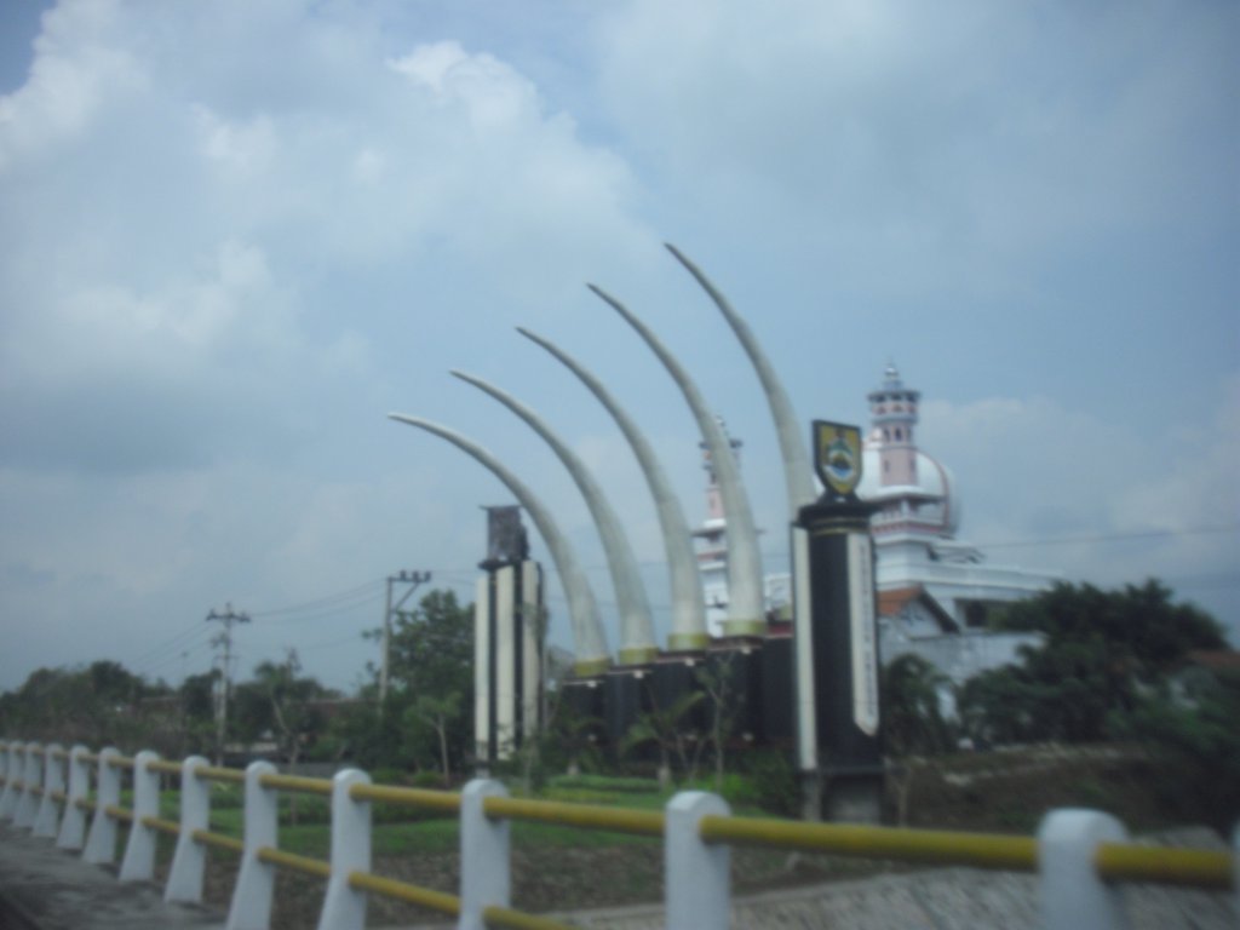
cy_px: 465
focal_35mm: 38
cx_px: 620
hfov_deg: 49.0
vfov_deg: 37.7
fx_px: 1361
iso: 100
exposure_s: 1/160
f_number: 8
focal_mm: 6.2
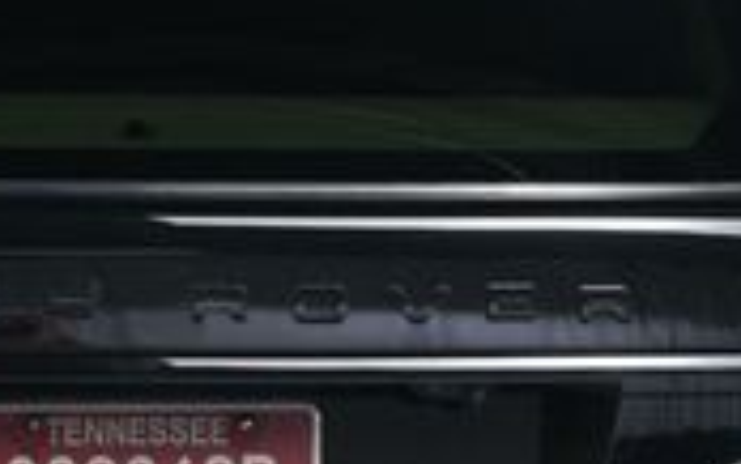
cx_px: 77
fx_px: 3031
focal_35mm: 150
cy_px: 379
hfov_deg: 13.8
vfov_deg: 8.7
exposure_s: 1/160
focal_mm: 27
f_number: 9
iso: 100
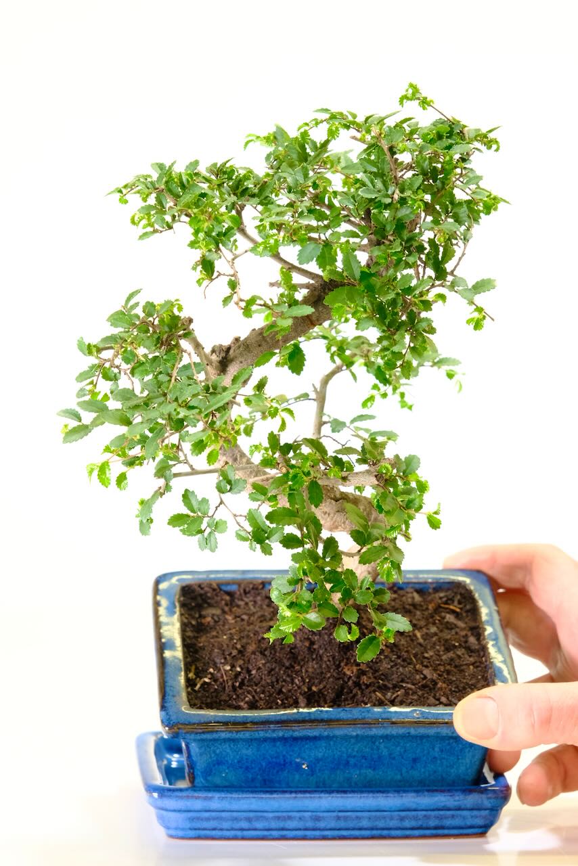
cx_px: 289
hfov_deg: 11.4
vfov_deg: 17.1
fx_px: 2888
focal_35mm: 120
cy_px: 433
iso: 2500
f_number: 8
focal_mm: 80
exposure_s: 1/30
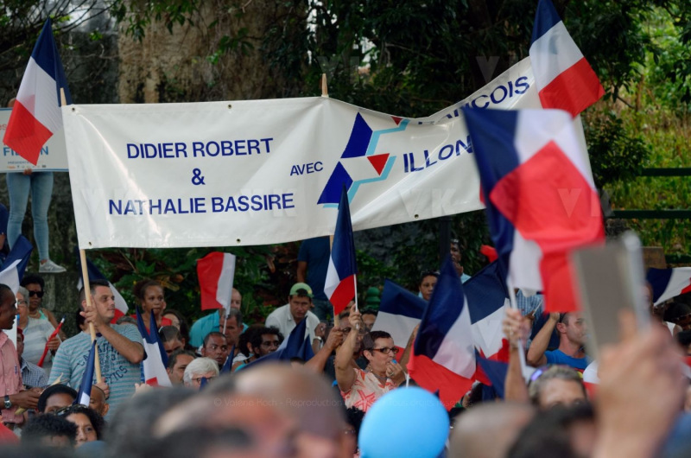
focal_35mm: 183
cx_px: 346
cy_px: 229
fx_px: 3506
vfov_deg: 7.5
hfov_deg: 11.3
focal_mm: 122
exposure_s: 1/125
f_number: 5
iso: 640
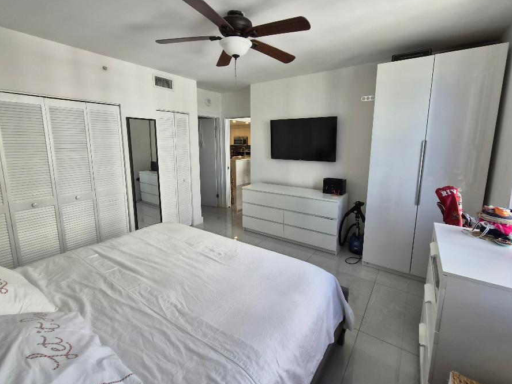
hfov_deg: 98.1
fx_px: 222
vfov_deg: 81.6
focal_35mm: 15
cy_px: 176
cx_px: 257
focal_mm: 1.7
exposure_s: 1/100
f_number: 2.2
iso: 50
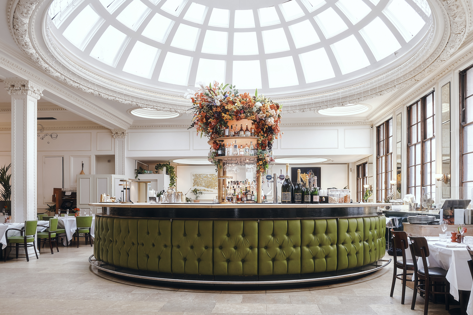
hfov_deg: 67.4
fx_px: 355
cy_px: 158
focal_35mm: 27
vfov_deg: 47.9
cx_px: 236
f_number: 10
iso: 400
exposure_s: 1/2.5
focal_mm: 18
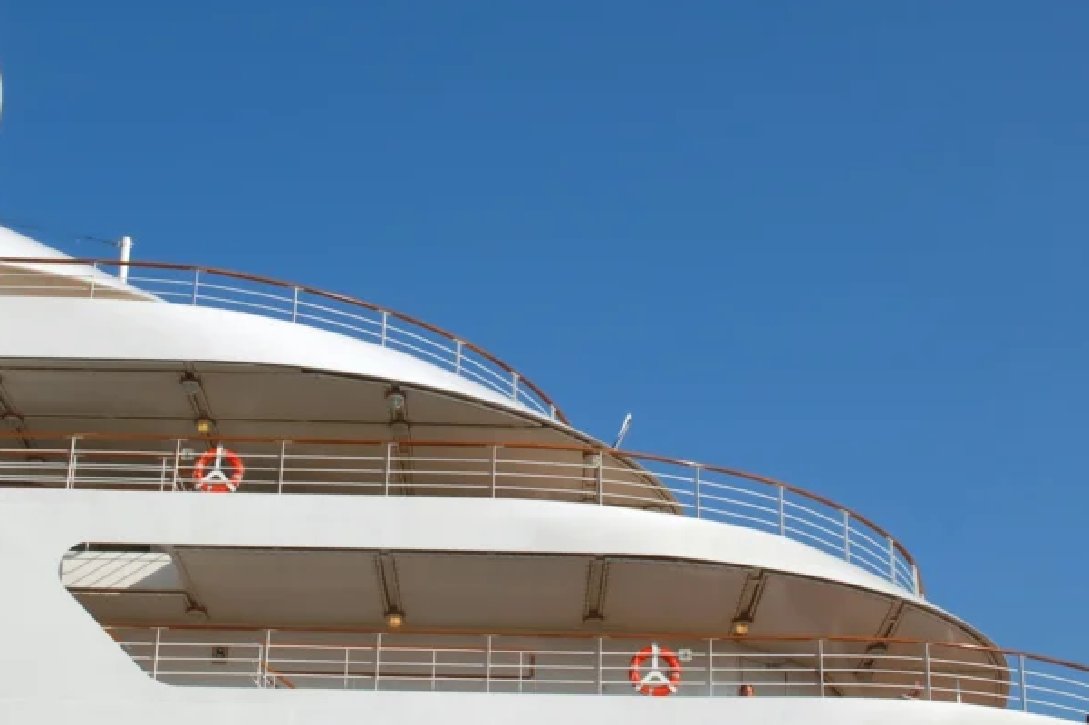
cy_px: 349
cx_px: 531
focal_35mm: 64
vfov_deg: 21.3
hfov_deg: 31.5
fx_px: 1930
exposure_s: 1/250
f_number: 14
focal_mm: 25
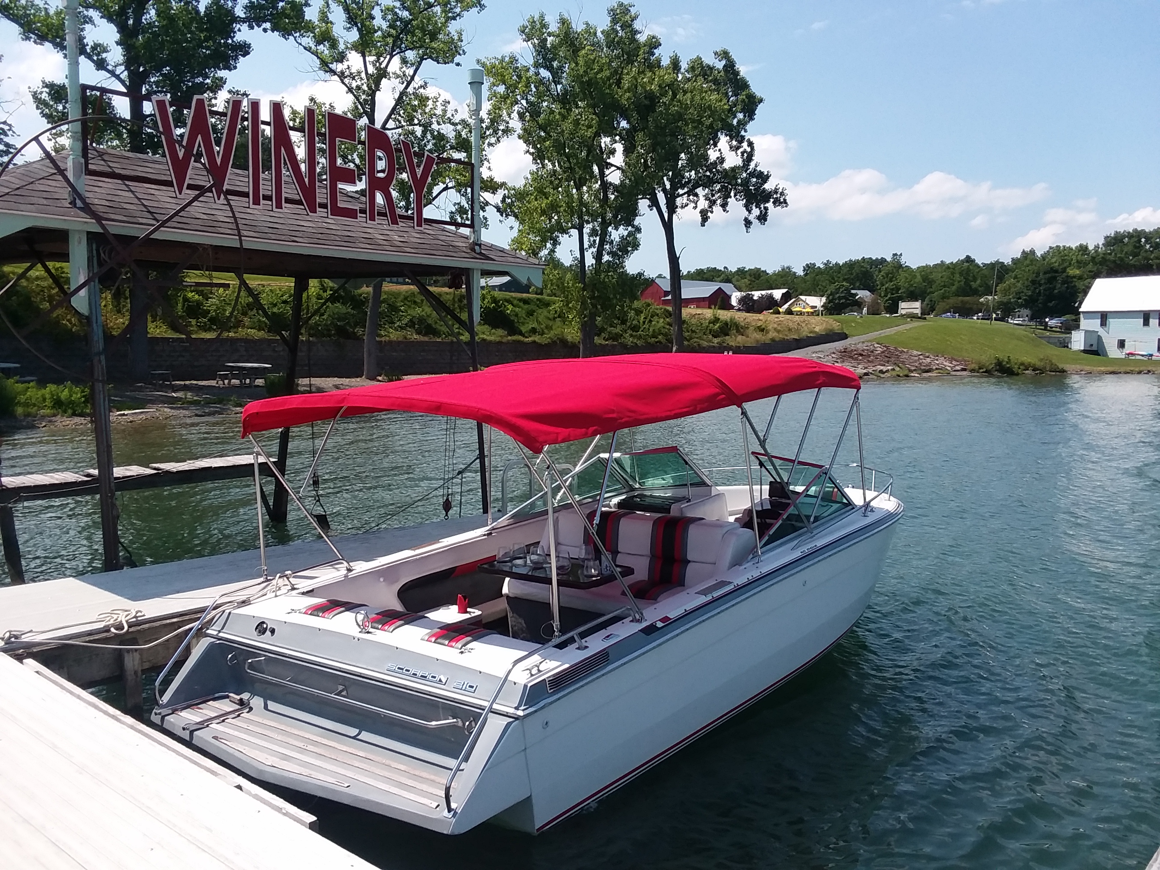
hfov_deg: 61.7
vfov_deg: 48.2
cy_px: 435
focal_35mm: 29
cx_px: 580
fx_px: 972
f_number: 1.9
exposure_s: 1/1533
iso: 40
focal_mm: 2.47
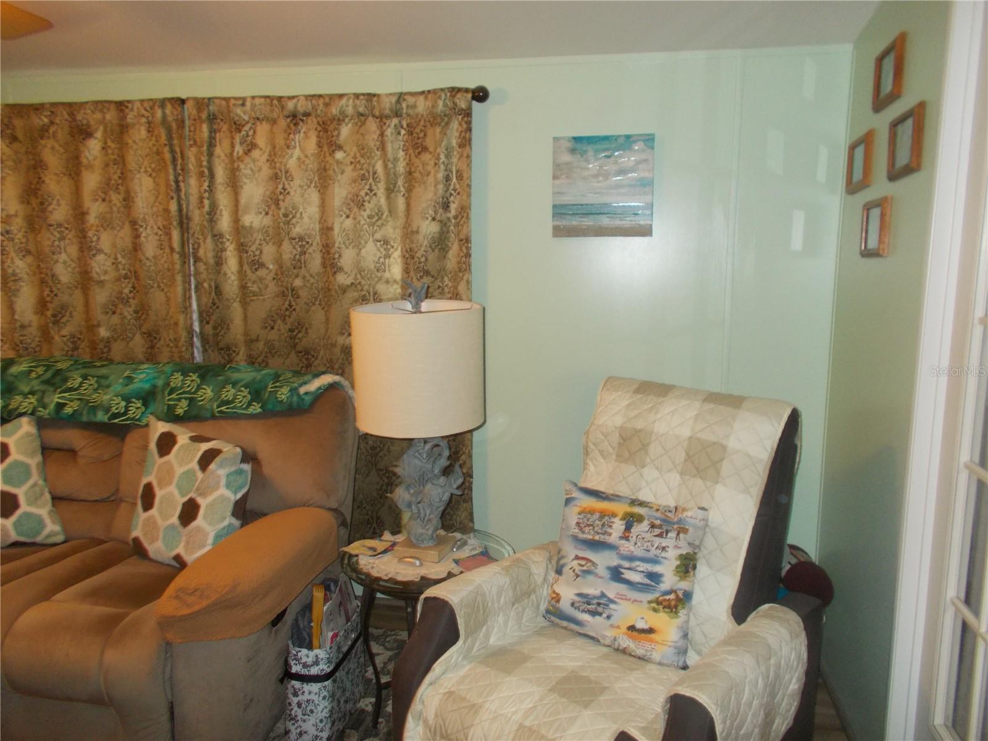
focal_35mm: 26
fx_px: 742
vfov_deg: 53.1
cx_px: 494
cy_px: 370
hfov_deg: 67.3
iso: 200
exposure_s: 1/25
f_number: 3.2
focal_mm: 4.6
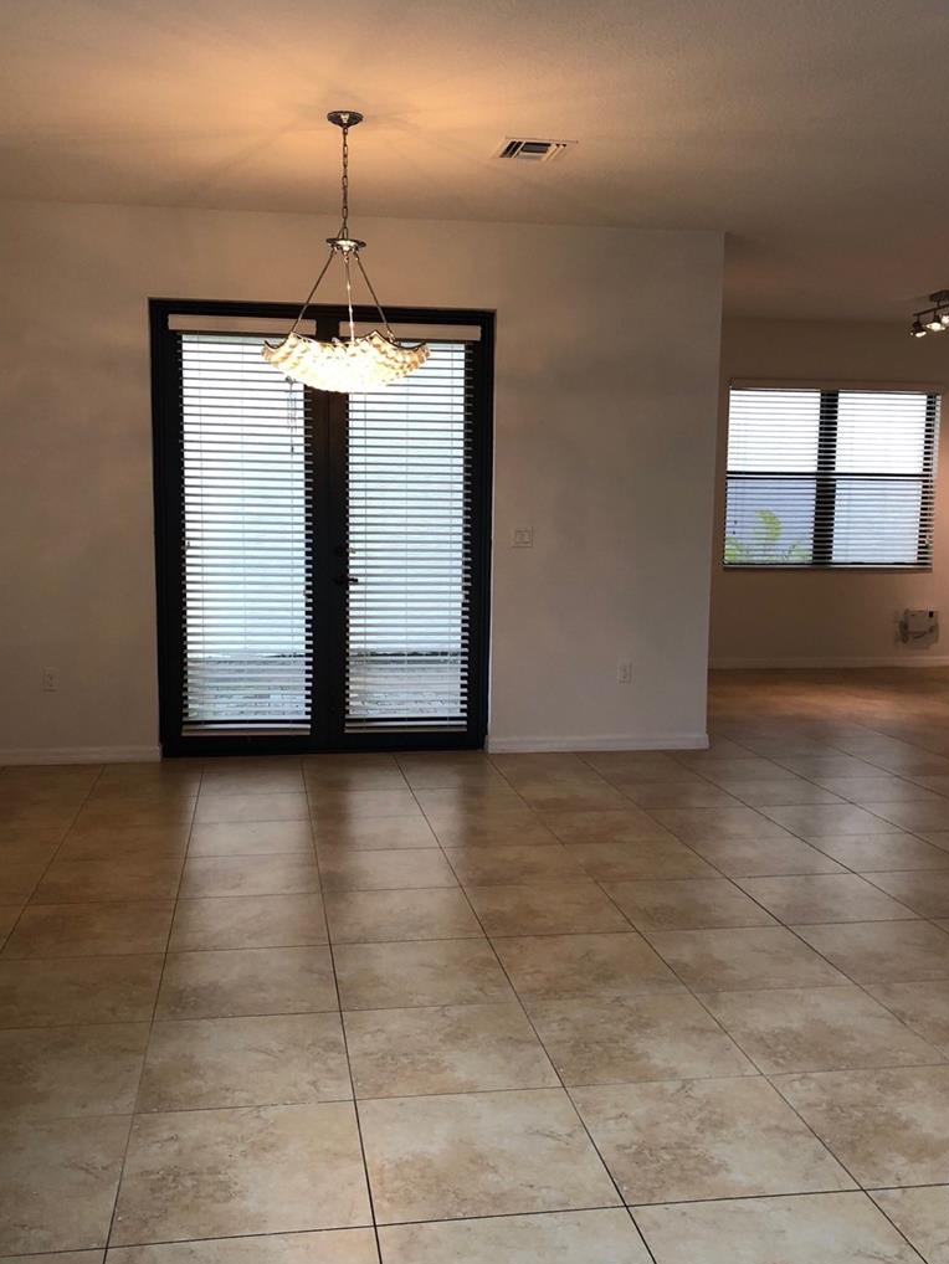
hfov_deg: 42.9
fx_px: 1206
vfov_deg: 55.3
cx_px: 440
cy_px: 646
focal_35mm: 33
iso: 32
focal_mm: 4
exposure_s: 1/24
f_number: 1.8
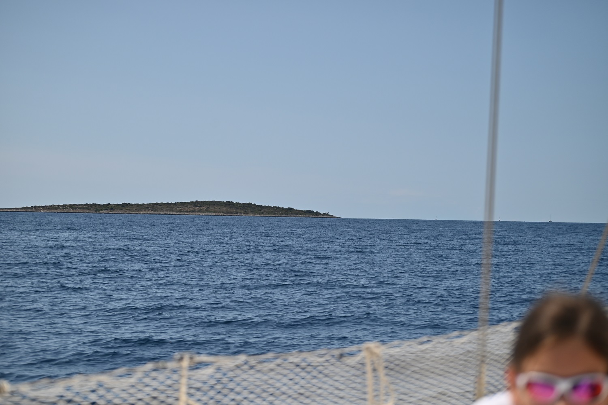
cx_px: 304
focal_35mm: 78
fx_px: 1318
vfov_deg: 17.5
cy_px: 202
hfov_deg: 26.0
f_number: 4.5
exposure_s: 1/6400
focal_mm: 78
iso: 250
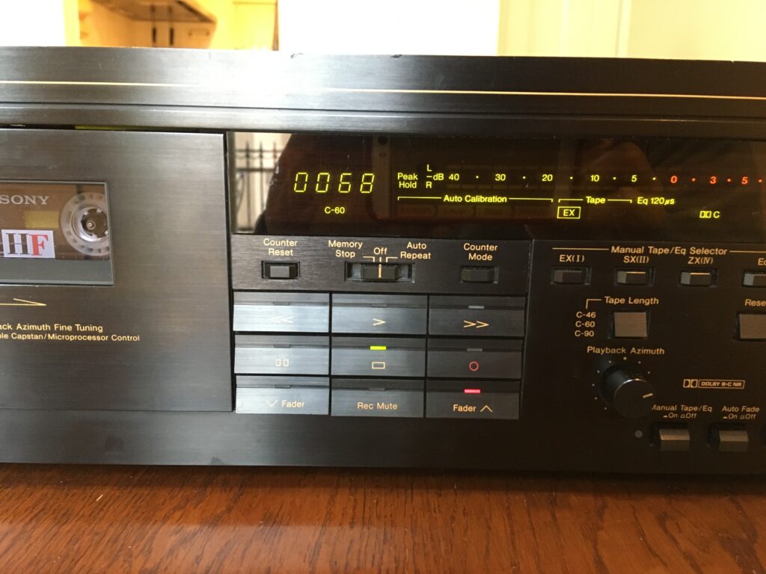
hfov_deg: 61.7
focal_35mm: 29
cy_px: 287
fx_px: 642
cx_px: 383
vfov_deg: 48.2
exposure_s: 1/15
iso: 200
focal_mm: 4.15
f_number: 2.2
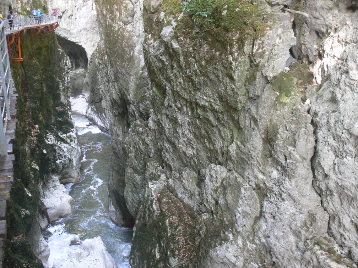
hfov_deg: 52.6
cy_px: 134
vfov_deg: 40.7
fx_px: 362
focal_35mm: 35
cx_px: 179
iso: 200
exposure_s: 1/8
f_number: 2.8
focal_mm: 7.4
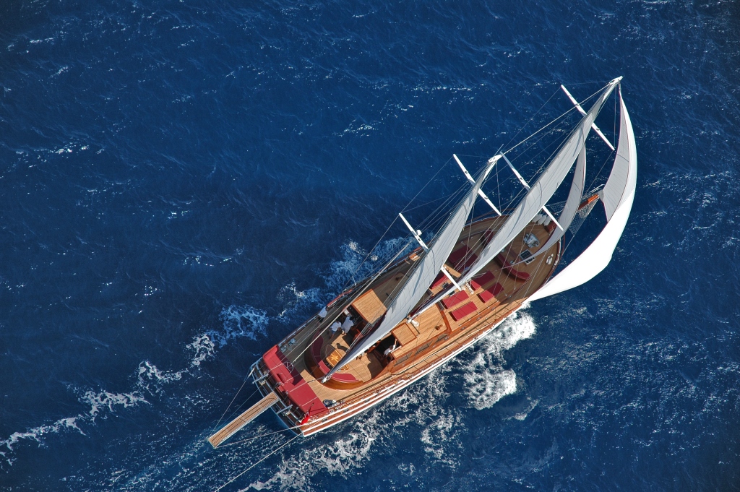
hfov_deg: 19.5
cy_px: 246
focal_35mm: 105
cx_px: 370
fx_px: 2157
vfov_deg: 13.0
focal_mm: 70
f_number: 4.5
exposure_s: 1/800
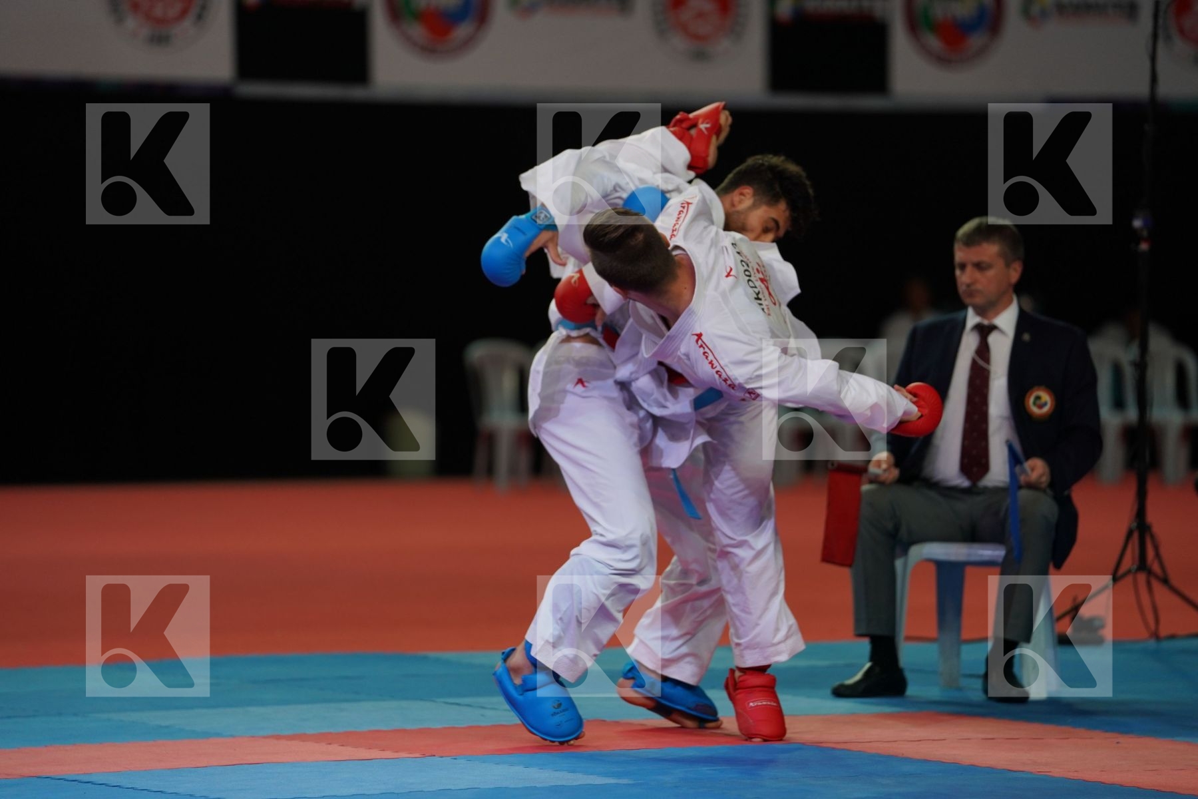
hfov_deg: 10.3
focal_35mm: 200
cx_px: 599
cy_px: 400
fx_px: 6655
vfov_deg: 6.9
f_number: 2.8
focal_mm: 200
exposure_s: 1/1000
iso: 800
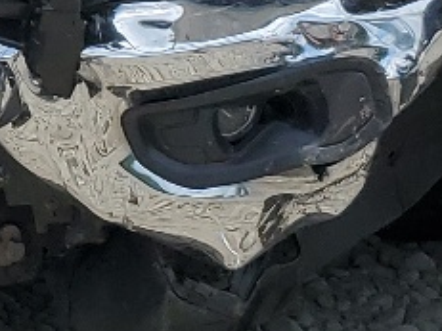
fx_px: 2297
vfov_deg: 8.1
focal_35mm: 180
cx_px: -233
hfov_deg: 10.6
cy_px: -115
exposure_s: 1/5000
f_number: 1.5
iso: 50
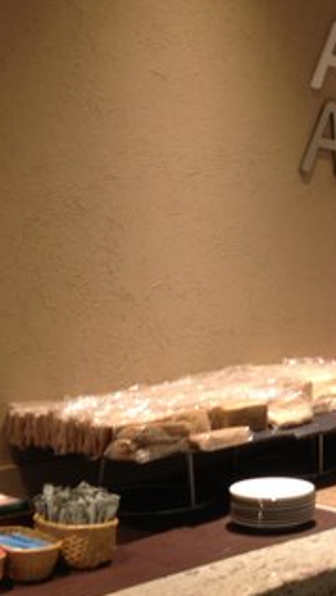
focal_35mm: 70
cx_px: 364
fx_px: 1108
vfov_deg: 30.1
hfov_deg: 16.7
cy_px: 306
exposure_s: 1/20
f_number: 2.4
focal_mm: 4.28
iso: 64
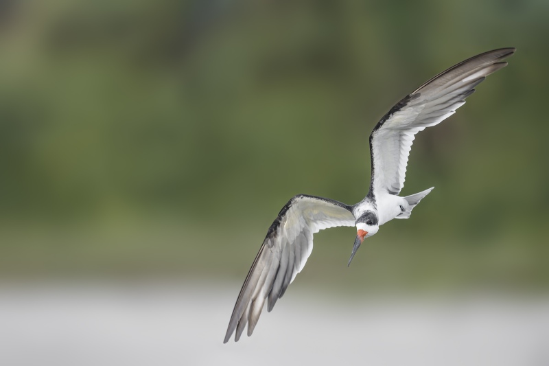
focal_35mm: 600
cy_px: 183
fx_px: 9148
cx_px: 274
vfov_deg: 2.3
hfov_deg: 3.4
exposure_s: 1/4000
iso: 1600
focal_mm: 600
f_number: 4
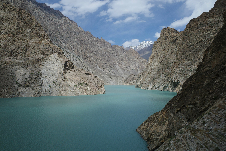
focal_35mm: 28
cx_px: 113
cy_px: 76
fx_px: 176
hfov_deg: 65.5
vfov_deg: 46.4
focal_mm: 18.3
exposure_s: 1/1000
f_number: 6.3
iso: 200
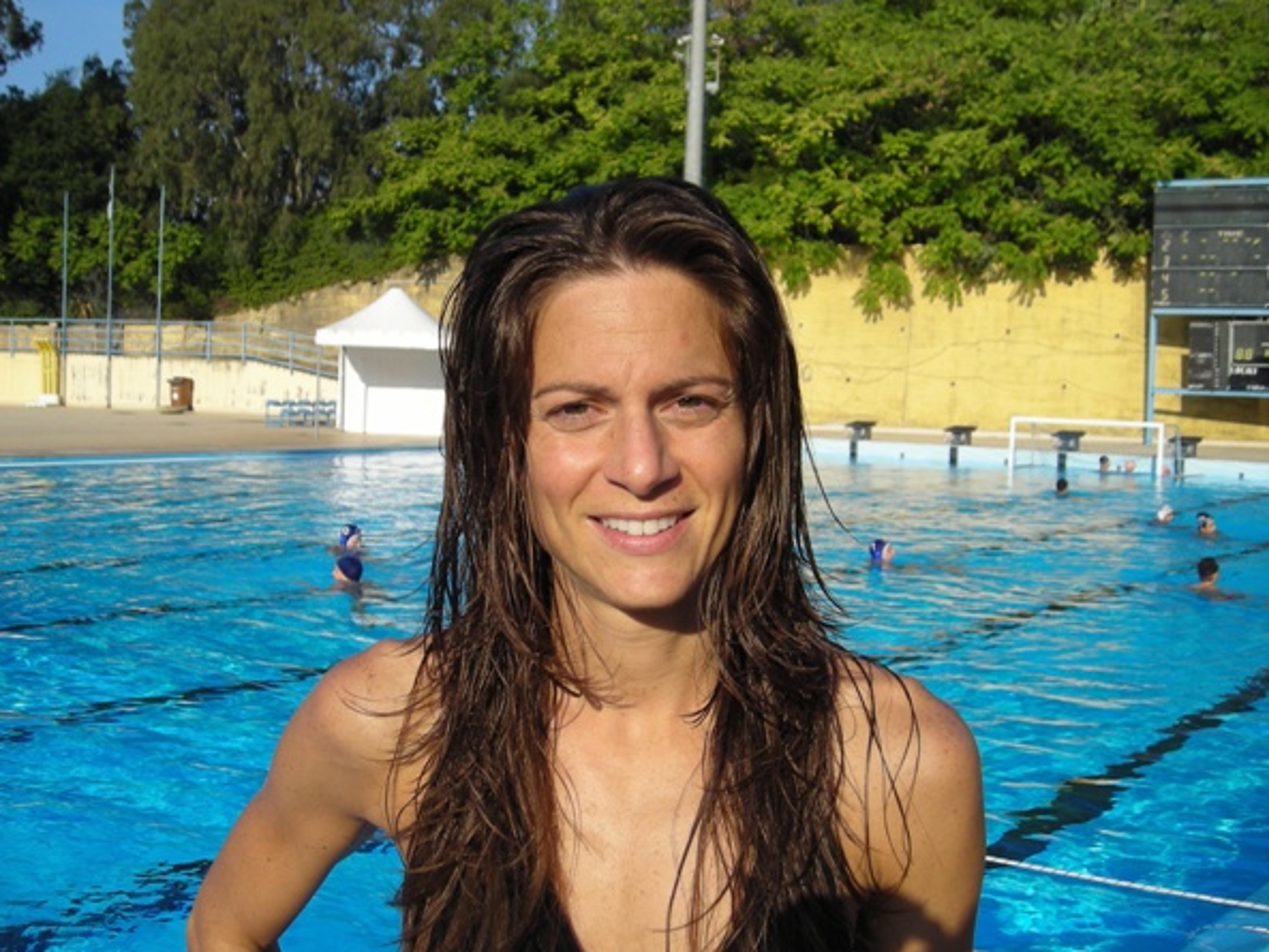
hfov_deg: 45.8
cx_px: 618
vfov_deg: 35.1
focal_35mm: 41
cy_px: 462
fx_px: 1503
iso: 50
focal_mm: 6.3
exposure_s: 1/174
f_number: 6.4
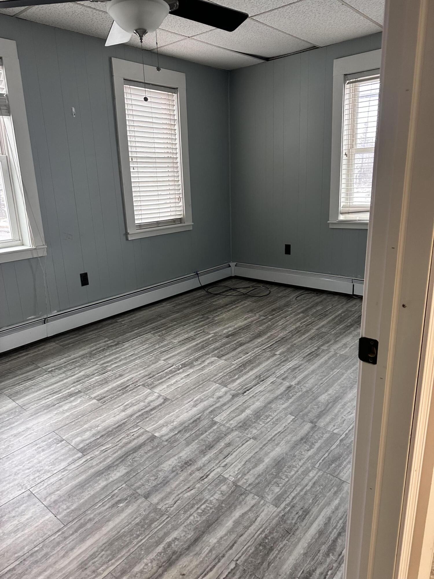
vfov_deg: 71.6
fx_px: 401
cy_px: 290
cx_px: 217
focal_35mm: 24
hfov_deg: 56.8
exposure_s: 1/60
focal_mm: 6.86
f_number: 1.78
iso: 320
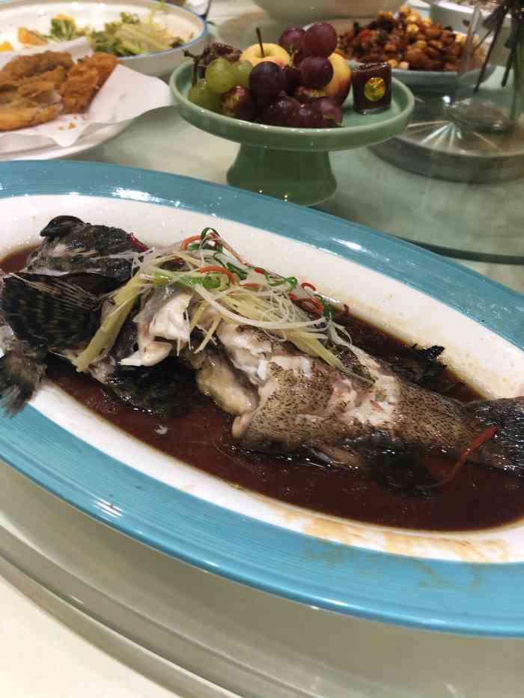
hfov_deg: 49.8
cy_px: 349
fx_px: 565
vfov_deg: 63.4
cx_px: 262
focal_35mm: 28
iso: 32
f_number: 1.8
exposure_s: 1/33
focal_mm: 4
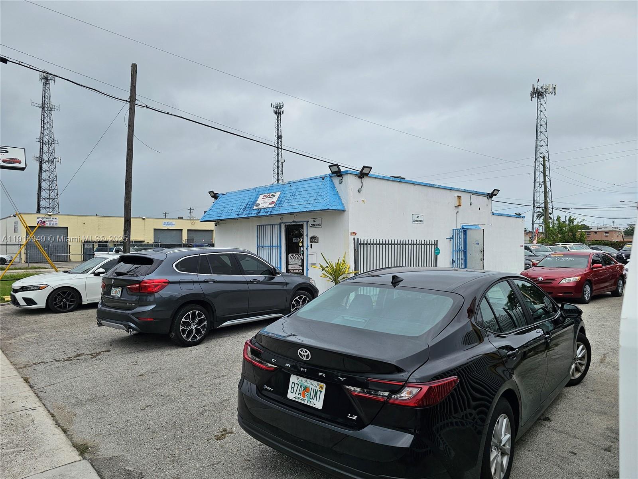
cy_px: 240
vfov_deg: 58.9
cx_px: 319
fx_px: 424
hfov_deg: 73.9
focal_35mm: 23
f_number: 1.7
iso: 16
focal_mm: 6.3
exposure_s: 1/1307
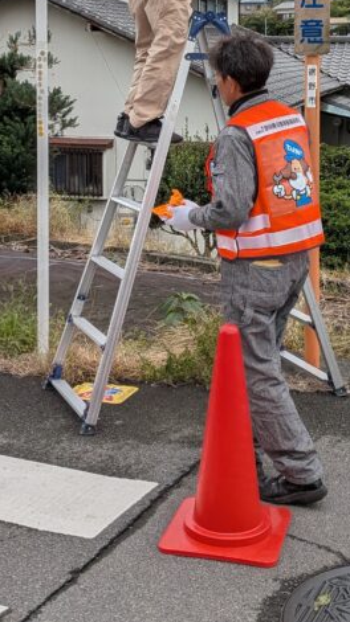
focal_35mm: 57
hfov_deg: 21.0
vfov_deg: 35.0
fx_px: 941
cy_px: 91
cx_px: 209
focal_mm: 4.53
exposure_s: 1/555
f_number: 1.7
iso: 28
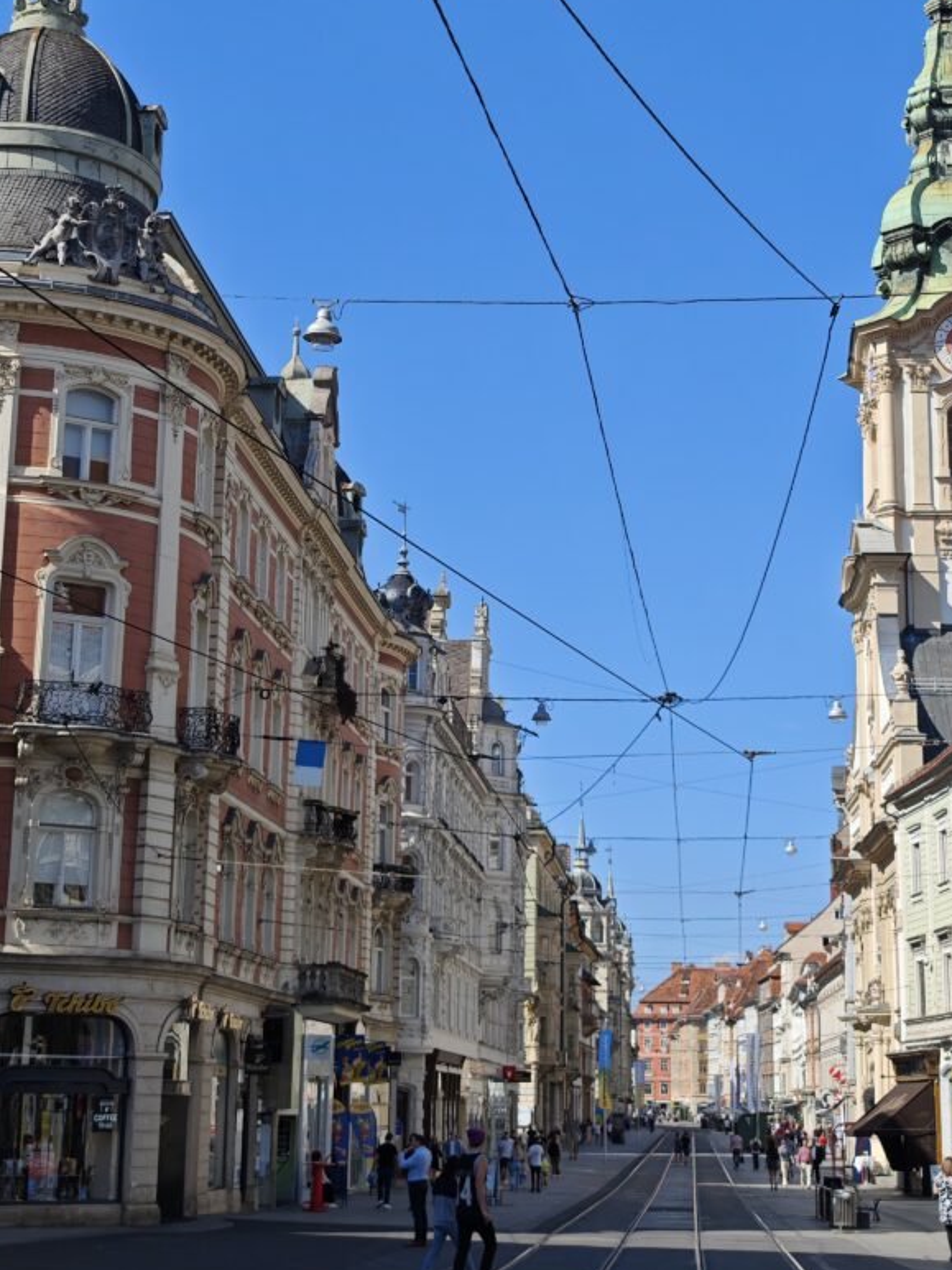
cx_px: 513
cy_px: 503
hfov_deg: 24.0
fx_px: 2237
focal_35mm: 61
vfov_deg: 31.6
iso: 51
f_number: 2
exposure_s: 1/1774
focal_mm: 8.72
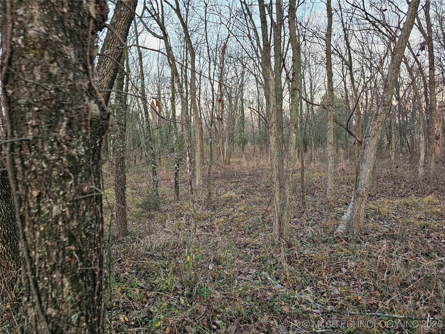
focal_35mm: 23
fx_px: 296
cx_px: 222
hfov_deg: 73.9
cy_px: 167
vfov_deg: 58.9
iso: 400
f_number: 1.7
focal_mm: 6.3
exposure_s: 1/120
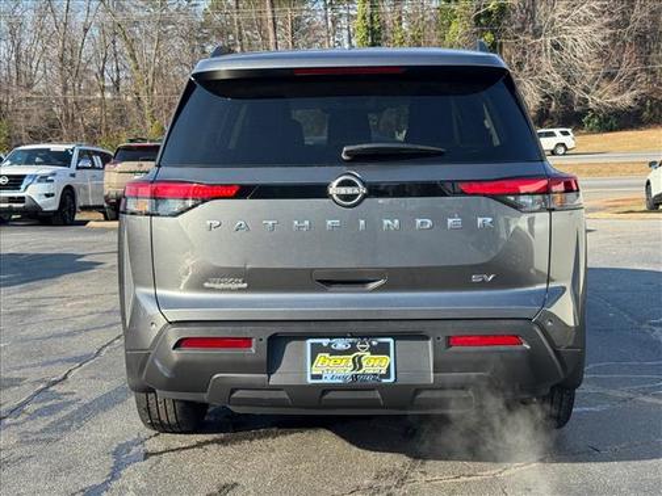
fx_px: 918
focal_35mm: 48
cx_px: 331
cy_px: 248
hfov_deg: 39.7
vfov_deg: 30.3
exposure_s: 1/1458
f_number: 1.78
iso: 64
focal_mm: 6.76
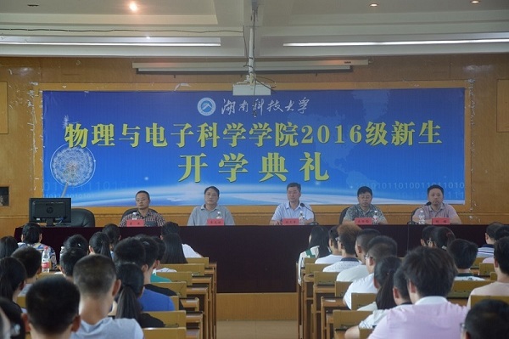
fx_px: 1483
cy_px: 170
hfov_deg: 19.5
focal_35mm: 105
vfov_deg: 13.0
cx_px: 254
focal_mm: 70
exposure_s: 1/60
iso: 640
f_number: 5.3
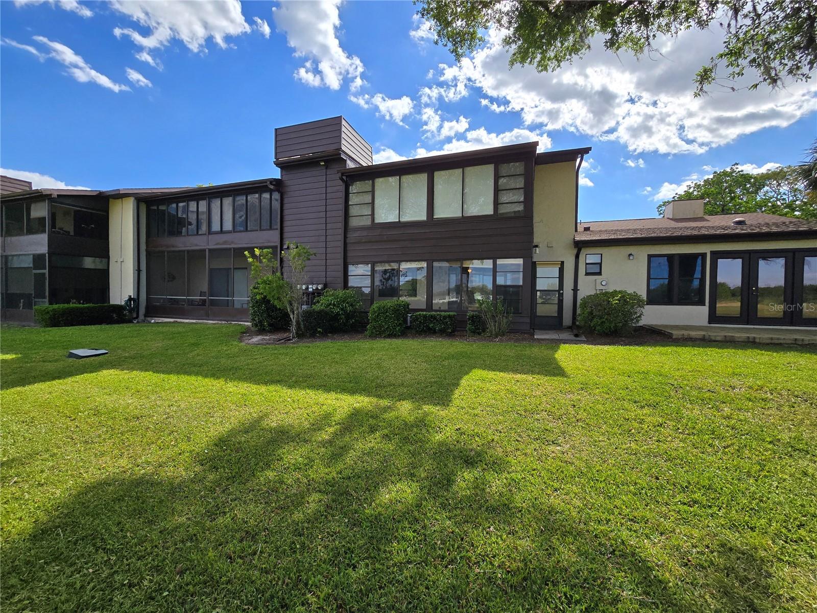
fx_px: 307
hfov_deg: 106.2
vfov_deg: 89.9
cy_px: 306
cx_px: 408
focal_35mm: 13
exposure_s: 1/2572
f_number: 2.2
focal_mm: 2.2
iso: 50
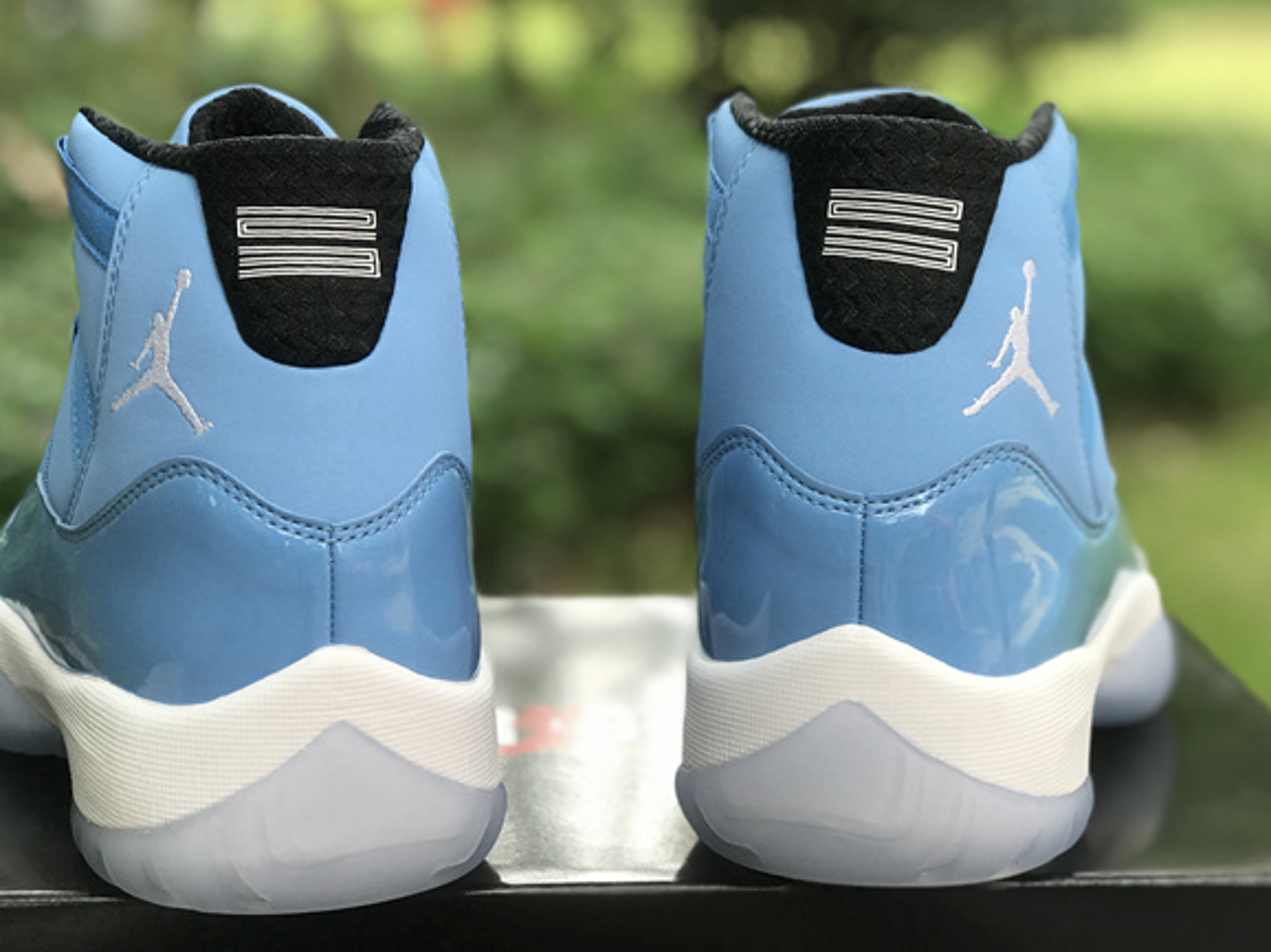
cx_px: 636
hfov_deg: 26.7
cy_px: 428
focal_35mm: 73
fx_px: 2679
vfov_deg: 20.1
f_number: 2.8
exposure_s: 1/50
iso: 25
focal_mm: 6.6
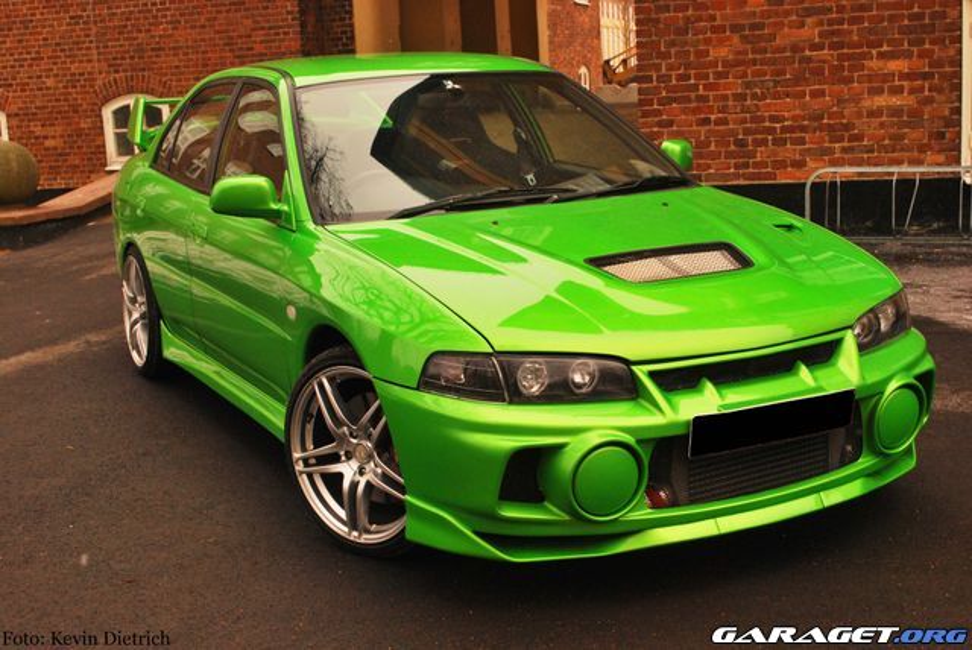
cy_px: 325
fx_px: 1297
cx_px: 486
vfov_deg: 28.1
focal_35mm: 48
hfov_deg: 41.1
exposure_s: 1/200
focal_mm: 32
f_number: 8
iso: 400
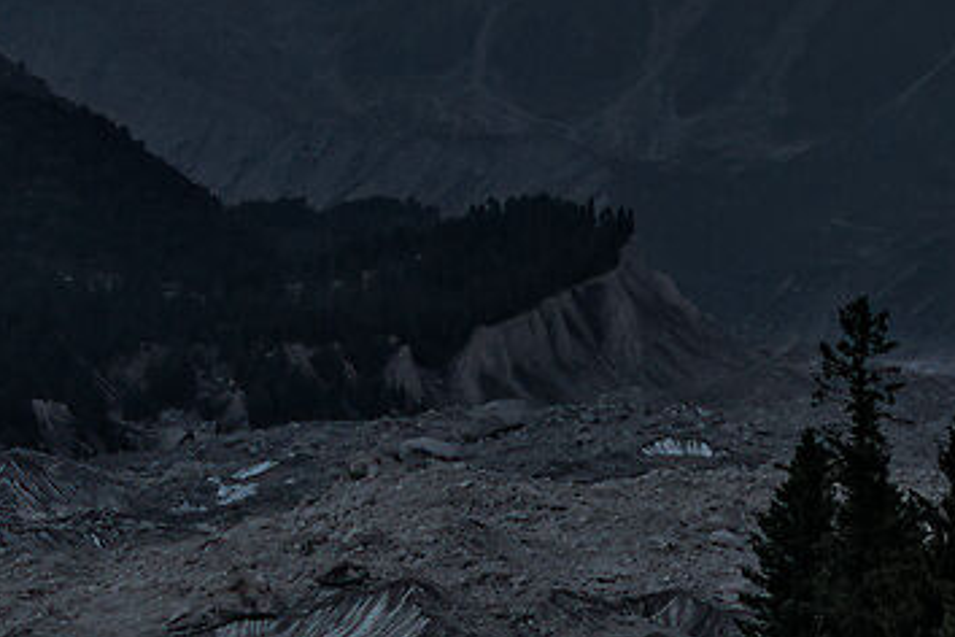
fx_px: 6472
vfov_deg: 5.6
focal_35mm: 244
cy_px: -119
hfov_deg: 8.3
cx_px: 1219
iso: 100
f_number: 11
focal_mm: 36
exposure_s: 1/125
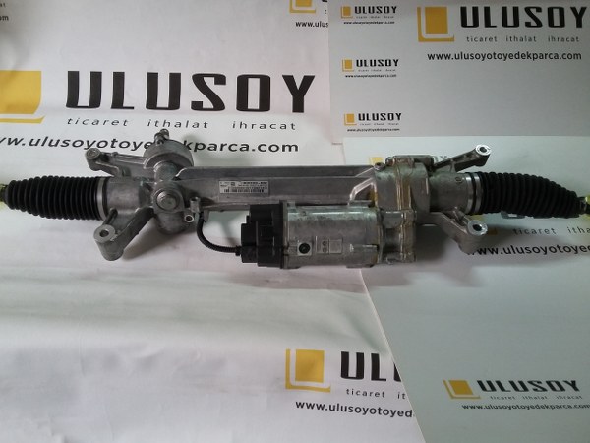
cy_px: 222
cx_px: 295
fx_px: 528
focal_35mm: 31
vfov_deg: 45.4
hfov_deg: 58.4
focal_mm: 3.3
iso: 125
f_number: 2.2
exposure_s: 1/33
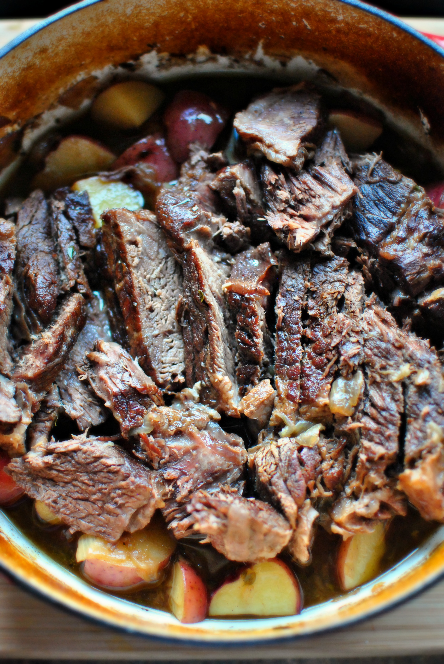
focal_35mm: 52
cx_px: 222
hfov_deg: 25.8
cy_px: 332
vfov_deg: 37.8
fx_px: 969
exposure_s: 1/80
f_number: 2
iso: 800
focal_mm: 35
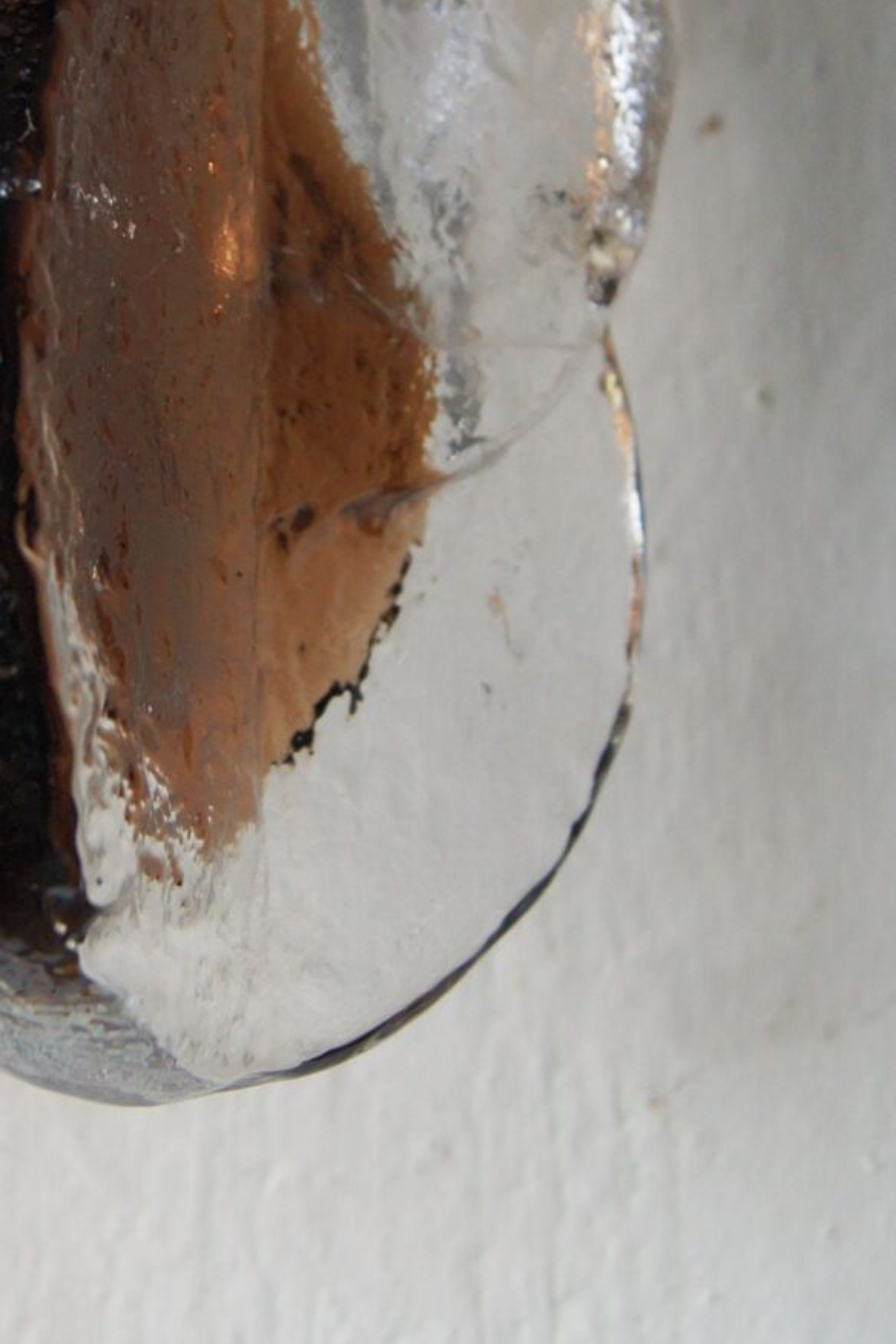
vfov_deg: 22.6
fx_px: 3322
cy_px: 321
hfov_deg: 15.3
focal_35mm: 89
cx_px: 200
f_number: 5.6
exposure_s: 1/100
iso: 400
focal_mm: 26
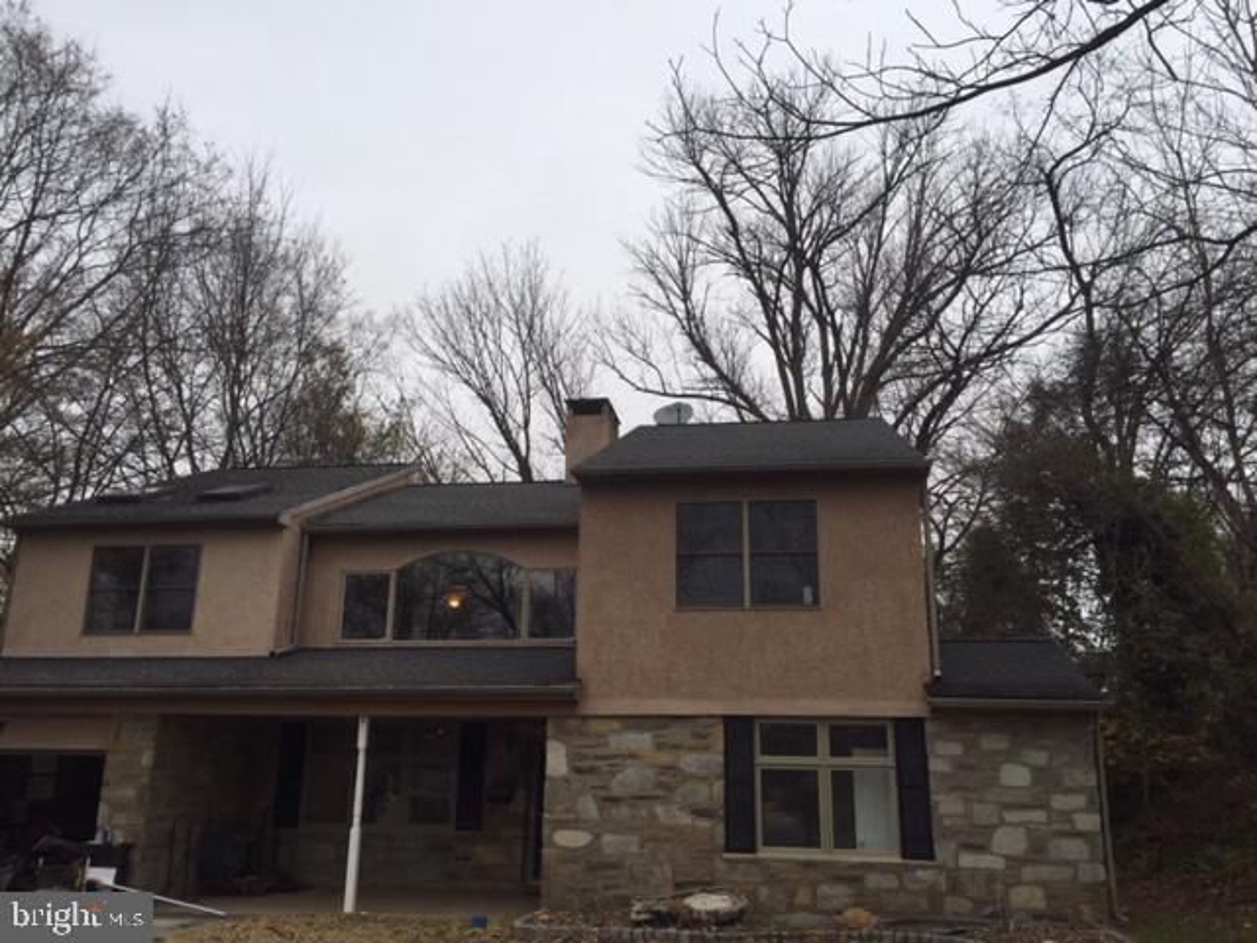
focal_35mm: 29
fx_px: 1053
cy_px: 472
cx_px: 628
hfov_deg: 61.7
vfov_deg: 48.2
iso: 32
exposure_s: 1/581
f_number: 2.2
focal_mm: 4.15
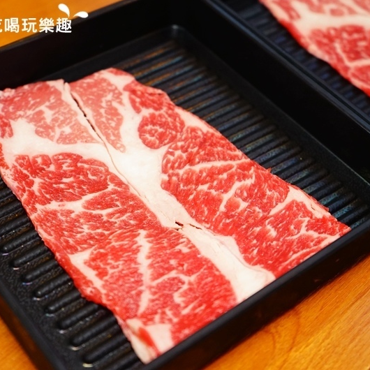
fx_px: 713
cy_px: 185
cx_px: 171
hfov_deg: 29.1
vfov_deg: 29.1
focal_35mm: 59
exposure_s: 1/60
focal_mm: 46
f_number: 4.5
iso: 2000
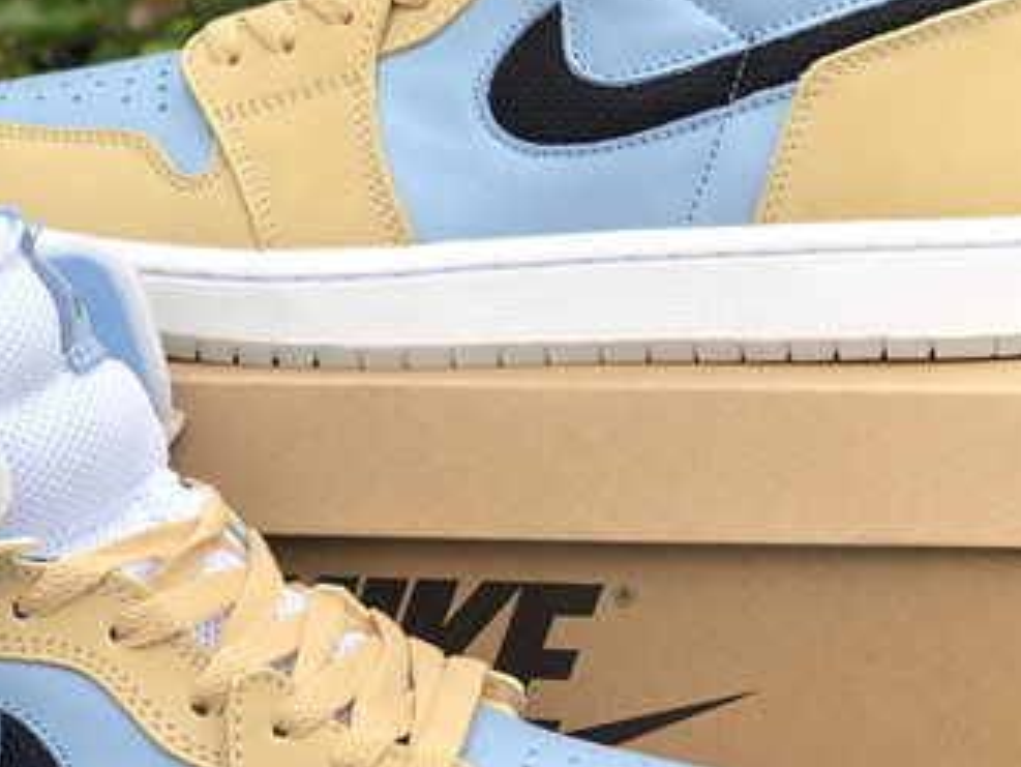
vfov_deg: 12.7
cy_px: 390
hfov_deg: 16.8
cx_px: 400
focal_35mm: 117
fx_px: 3452
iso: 16
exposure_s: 1/187
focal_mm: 6
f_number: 2.4
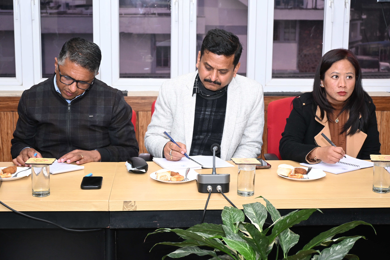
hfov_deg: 32.6
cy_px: 130
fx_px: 666
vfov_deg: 22.1
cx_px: 195
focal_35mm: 62
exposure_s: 1/125
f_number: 6.3
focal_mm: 41
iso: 1250
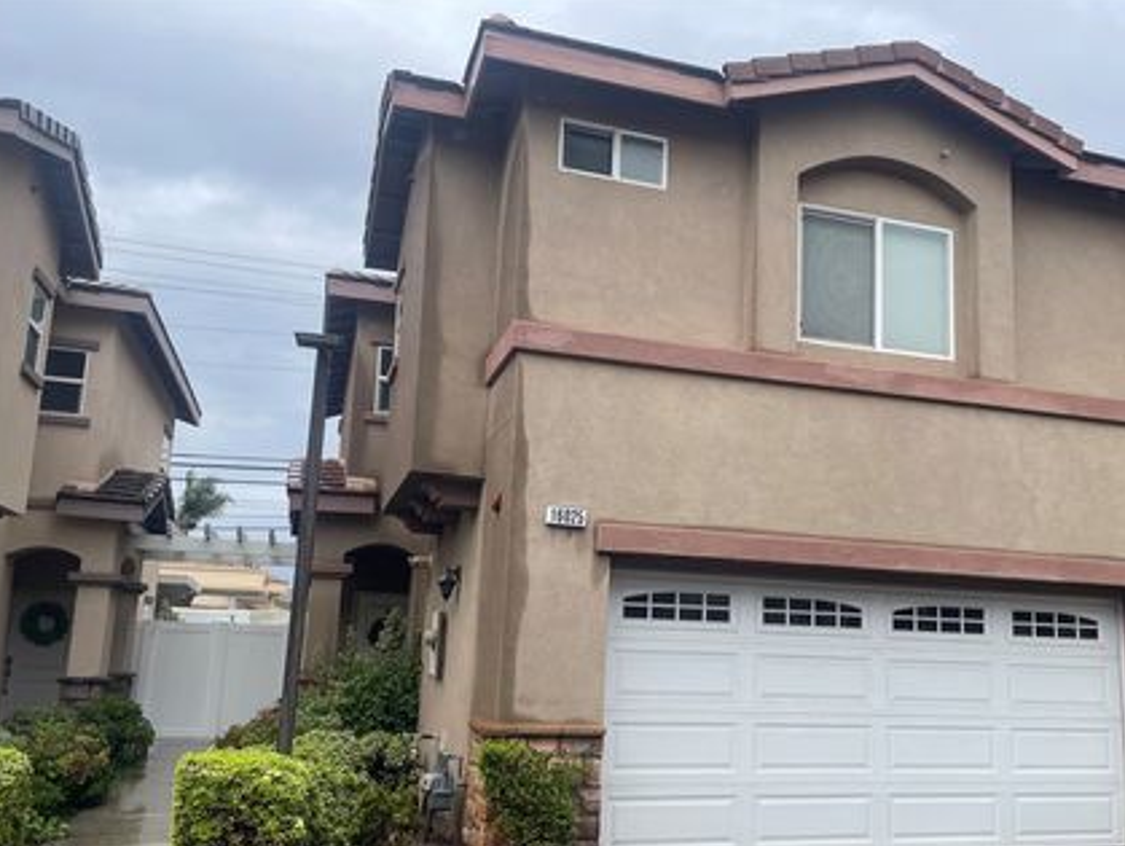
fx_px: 1008
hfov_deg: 58.1
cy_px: 493
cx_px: 642
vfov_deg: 45.3
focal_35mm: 31
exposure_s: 1/1553
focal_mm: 4.2
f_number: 1.6
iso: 32
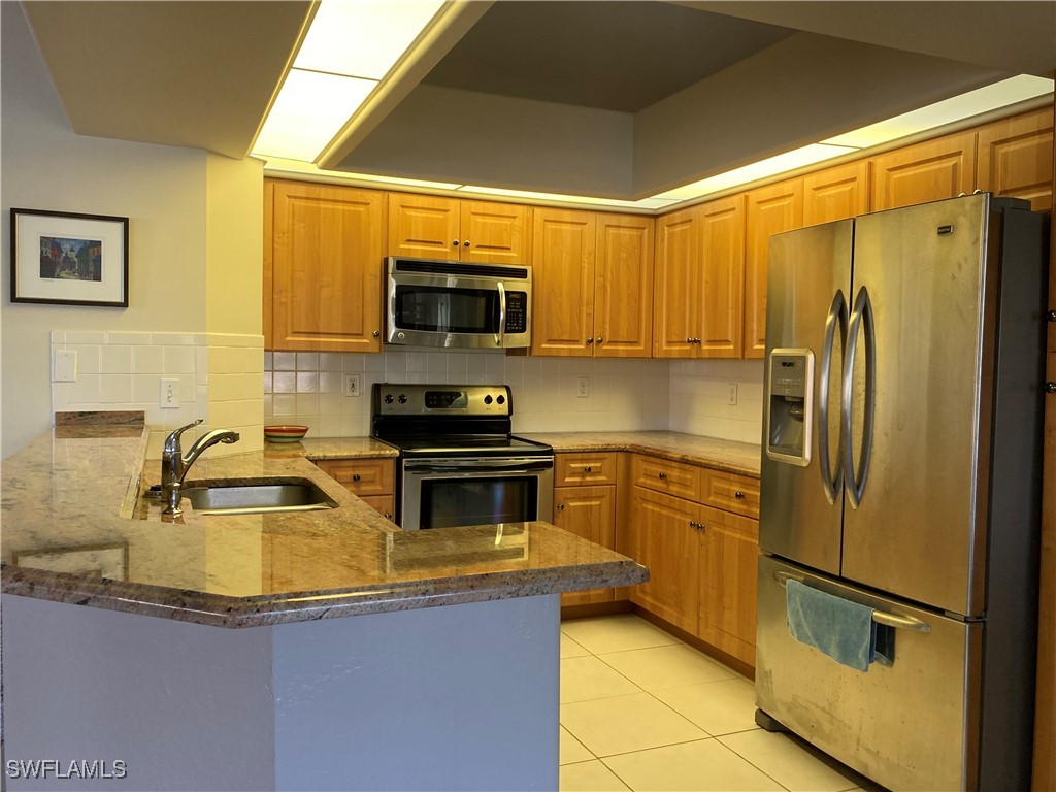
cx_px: 528
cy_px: 396
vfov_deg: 49.7
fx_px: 854
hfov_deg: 63.4
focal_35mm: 28
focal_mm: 3.99
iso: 80
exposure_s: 1/60
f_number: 1.8
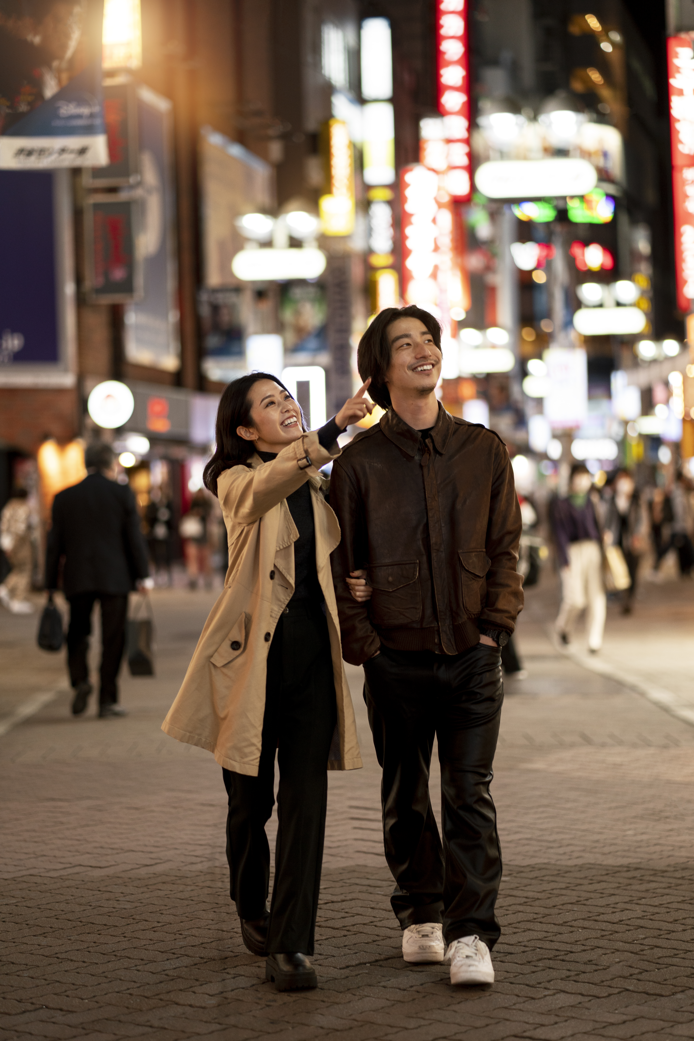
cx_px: 347
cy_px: 520
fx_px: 2457
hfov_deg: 16.1
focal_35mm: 85
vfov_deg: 23.9
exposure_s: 1/200
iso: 800
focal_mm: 85
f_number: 1.8
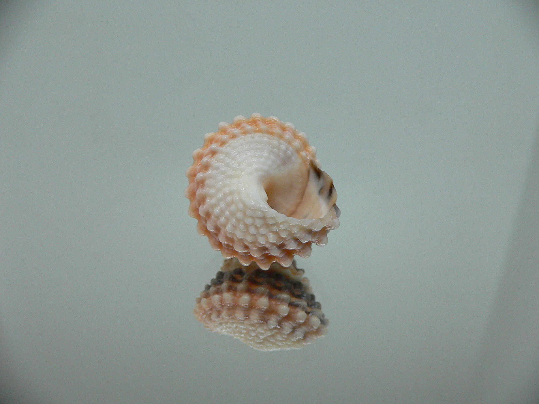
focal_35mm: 35
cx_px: 270
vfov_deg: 40.7
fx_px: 545
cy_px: 202
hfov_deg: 52.6
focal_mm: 4.6
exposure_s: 1/60
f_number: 2.8
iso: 200
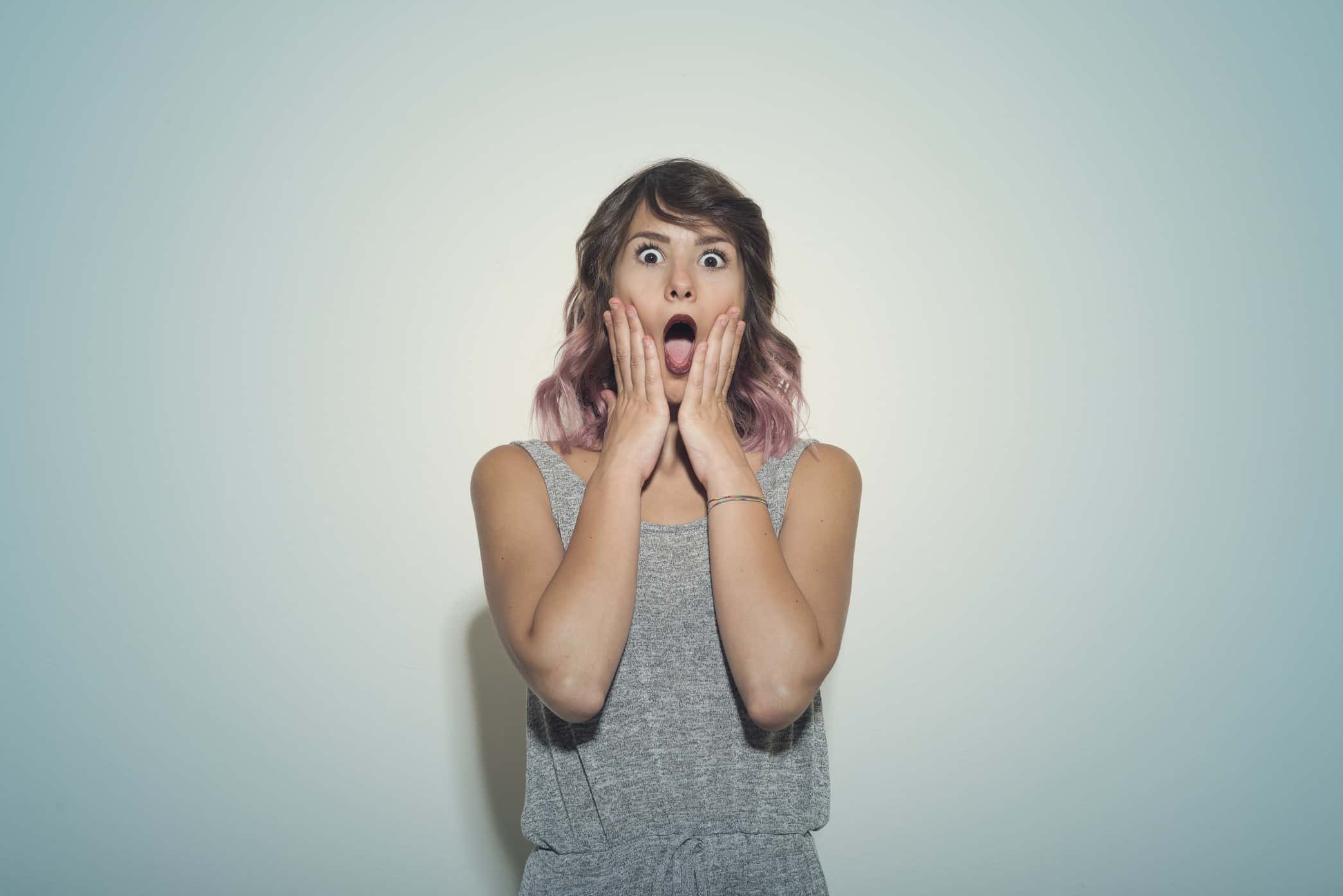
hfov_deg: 32.9
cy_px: 455
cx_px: 677
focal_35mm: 61
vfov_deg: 22.3
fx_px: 2276
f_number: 8
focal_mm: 60
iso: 50
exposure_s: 1/250
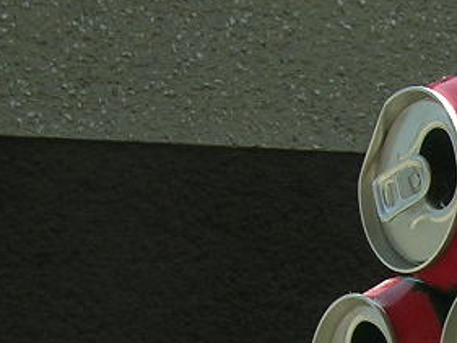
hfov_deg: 14.0
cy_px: 393
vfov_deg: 11.1
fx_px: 1730
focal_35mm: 131
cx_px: 707
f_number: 4.8
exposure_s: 1/335
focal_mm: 5.5
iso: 50
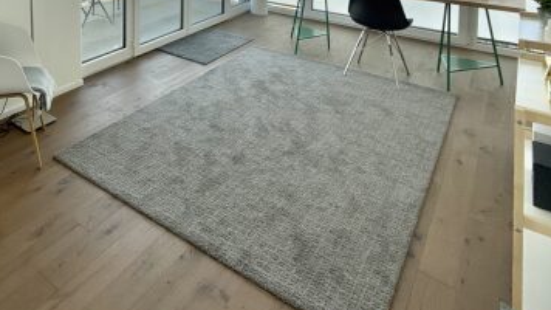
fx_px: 438
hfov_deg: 62.1
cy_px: -78
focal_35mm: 30
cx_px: 167
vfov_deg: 31.4
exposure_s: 1/502
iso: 64
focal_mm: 2.22
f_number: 2.2
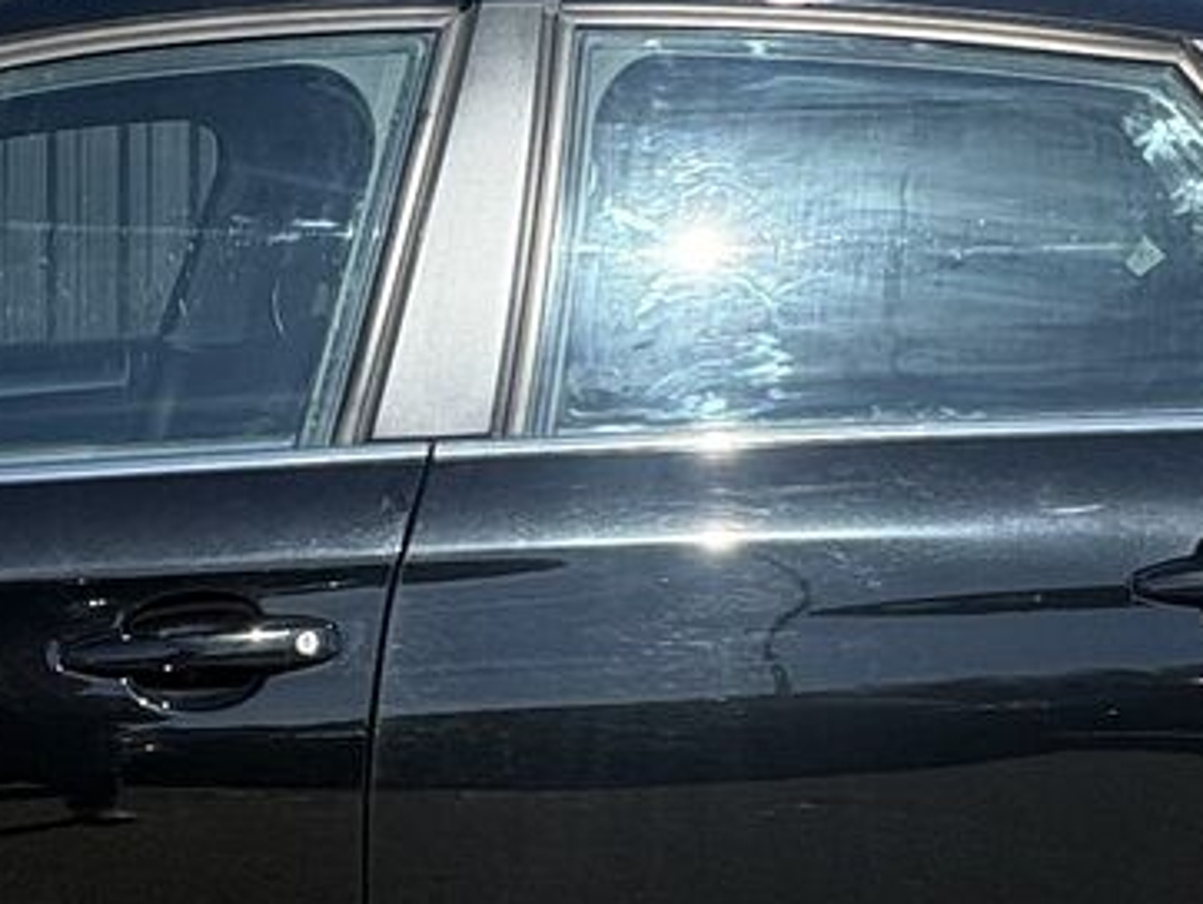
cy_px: 538
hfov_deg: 27.3
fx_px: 2295
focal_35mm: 66
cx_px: -58
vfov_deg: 22.2
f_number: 2.2
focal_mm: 2.22
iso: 64
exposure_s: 1/1370
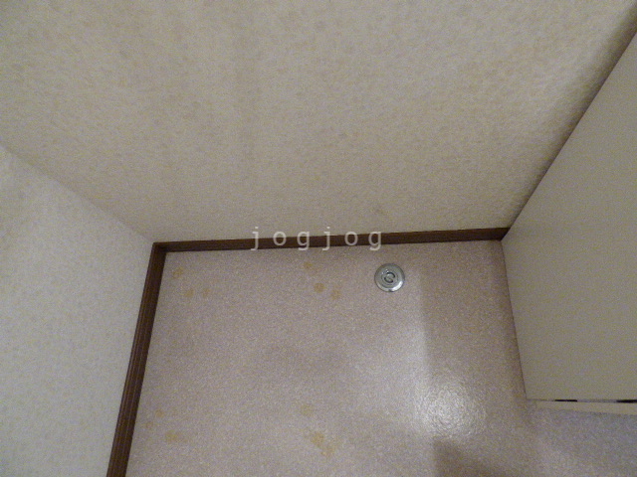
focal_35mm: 20
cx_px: 318
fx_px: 368
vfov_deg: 66.0
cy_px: 238
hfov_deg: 81.7
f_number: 2.8
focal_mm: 3.58
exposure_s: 1/60
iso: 800
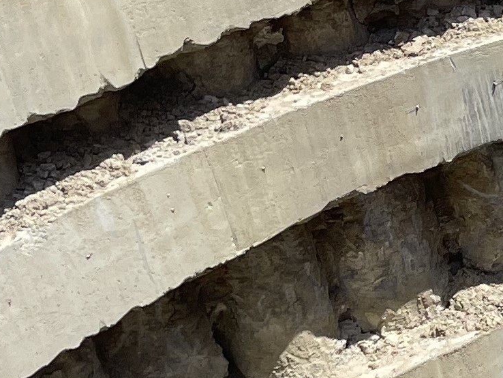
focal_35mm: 142
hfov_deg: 11.2
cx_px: 1278
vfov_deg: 10.4
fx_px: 2064
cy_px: 128
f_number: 1.6
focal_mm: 4.2
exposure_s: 1/1795
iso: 32
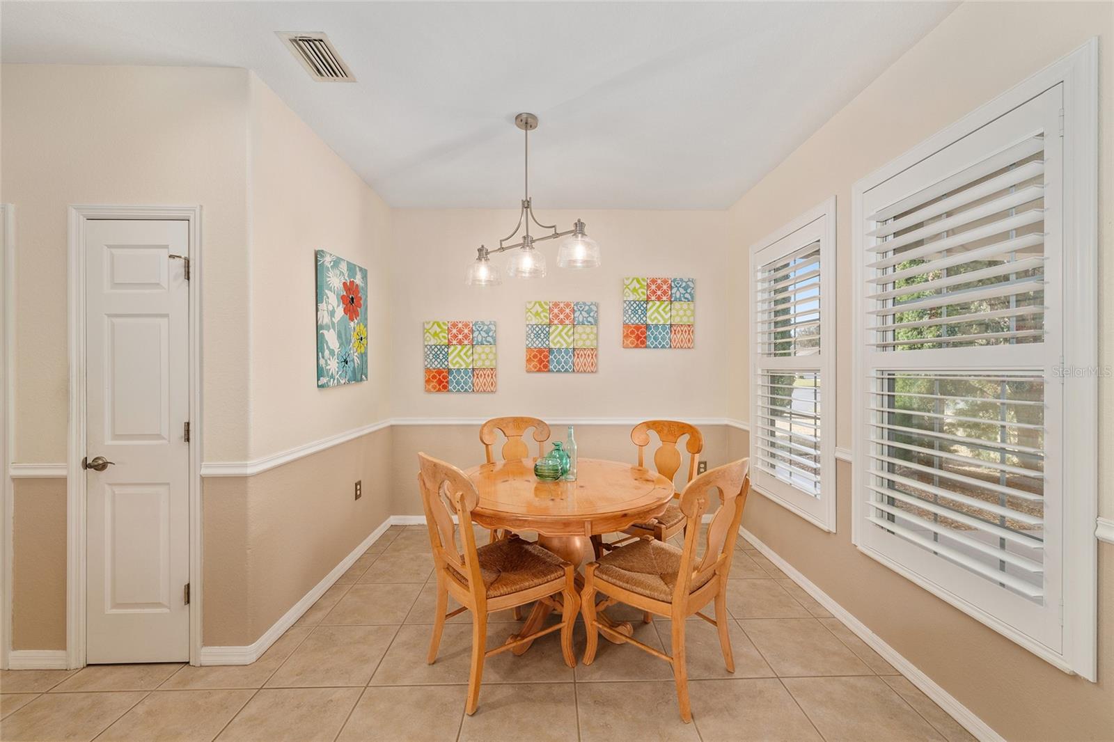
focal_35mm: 14
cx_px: 557
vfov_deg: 81.2
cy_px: 371
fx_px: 433
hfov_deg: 104.3
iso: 400
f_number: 8
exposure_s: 1/25
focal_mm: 14
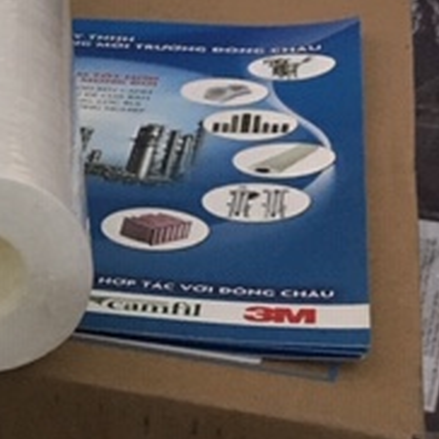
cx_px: -314
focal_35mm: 90
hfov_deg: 16.6
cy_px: 328
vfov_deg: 19.2
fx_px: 1291
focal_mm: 4.15
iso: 125
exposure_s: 1/8
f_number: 2.2
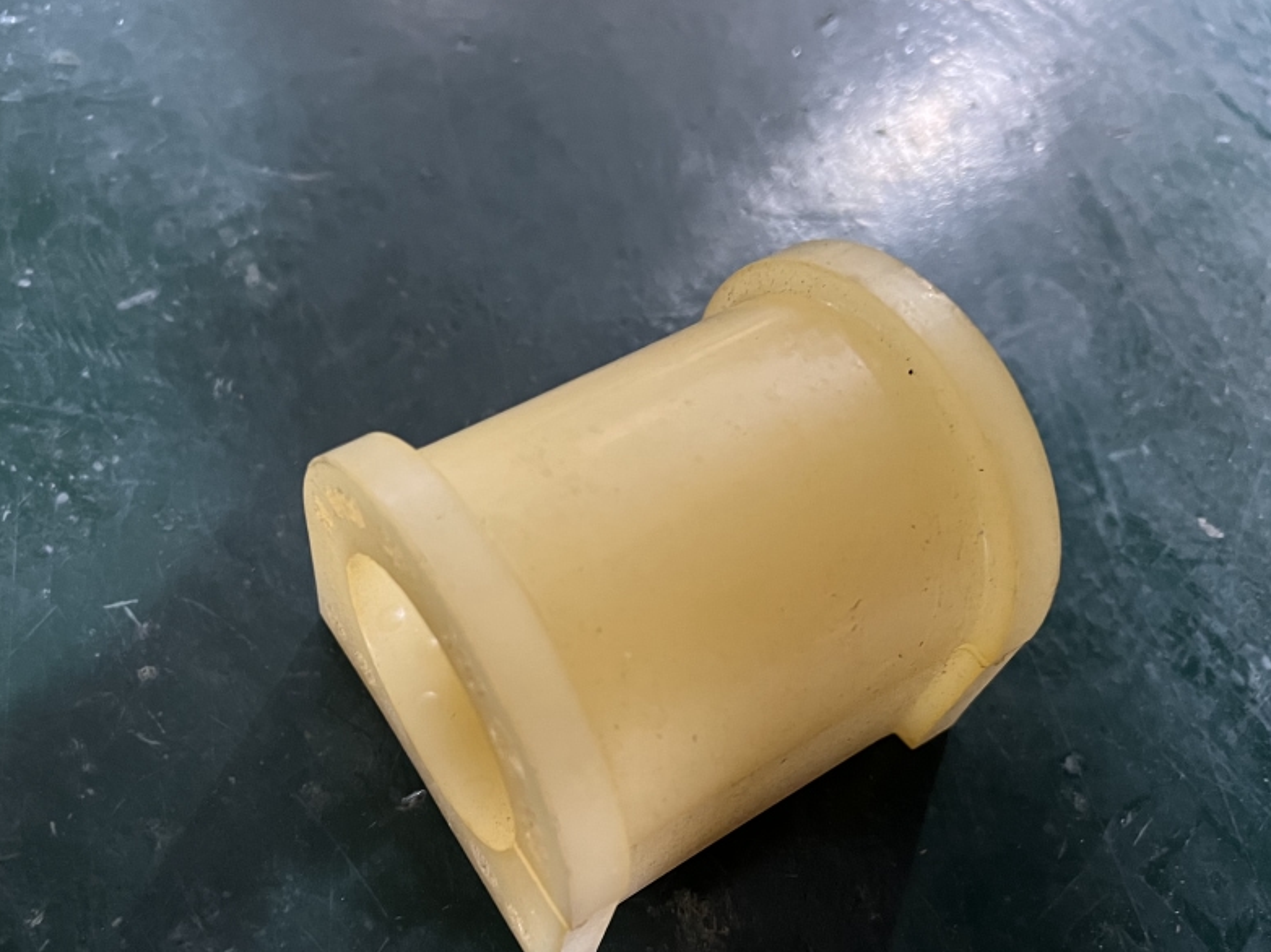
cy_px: 569
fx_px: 1211
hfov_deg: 55.3
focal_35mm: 33
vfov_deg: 42.7
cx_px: 580
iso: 500
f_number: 1.5
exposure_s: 1/33
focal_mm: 5.7
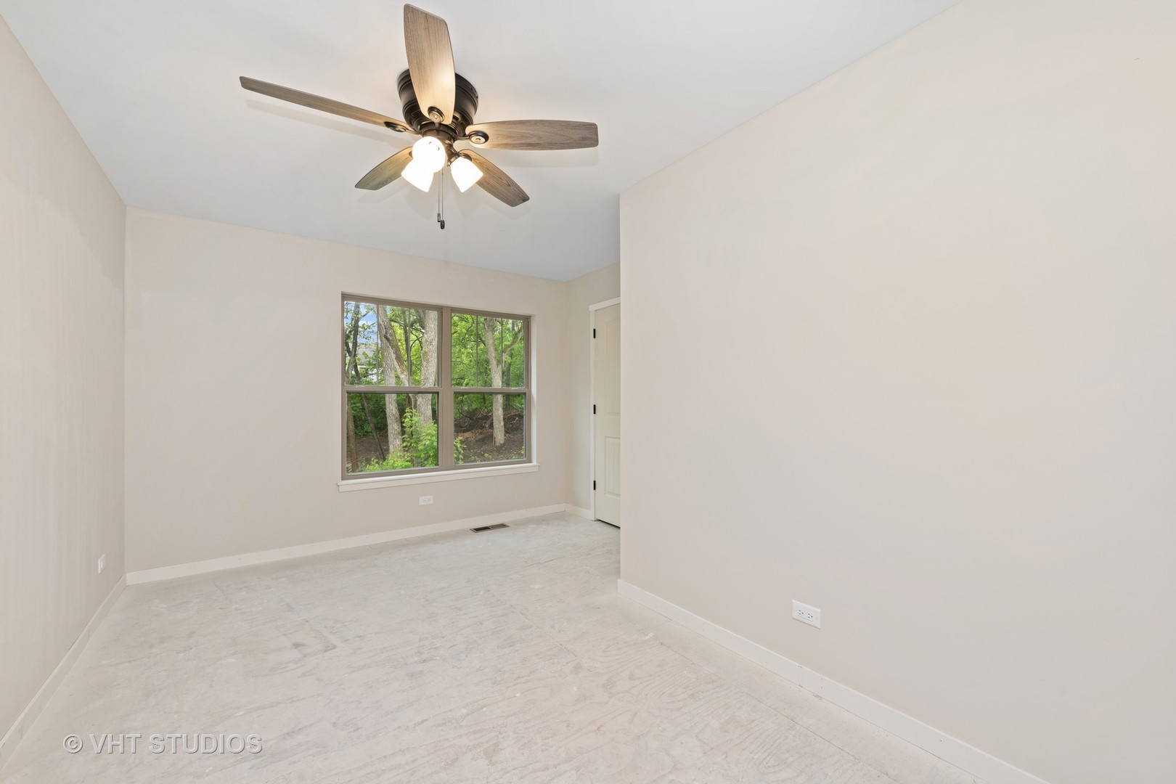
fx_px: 457
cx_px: 588
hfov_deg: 104.3
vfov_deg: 81.2
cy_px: 392
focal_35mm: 14
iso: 200
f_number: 8
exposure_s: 1/25
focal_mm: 14
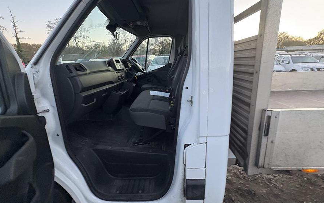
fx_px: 132
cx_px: 162
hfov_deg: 101.5
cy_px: 89
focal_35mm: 15
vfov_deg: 74.5
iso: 250
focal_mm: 2.22
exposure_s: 1/60
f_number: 2.2
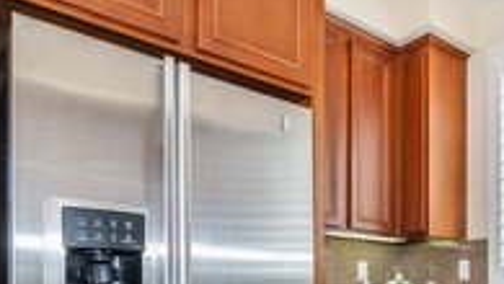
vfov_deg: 30.5
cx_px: 412
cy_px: 307
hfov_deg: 52.5
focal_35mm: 35
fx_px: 468
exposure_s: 1/60
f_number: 8
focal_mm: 10
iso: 200
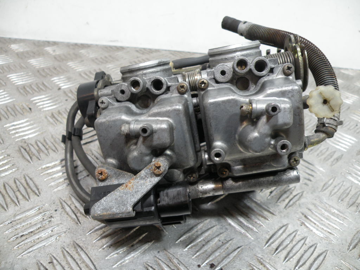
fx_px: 281
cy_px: 135
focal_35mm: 27
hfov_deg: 65.3
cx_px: 180
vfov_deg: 51.4
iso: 107
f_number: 2.8
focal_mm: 4.7
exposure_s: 1/70
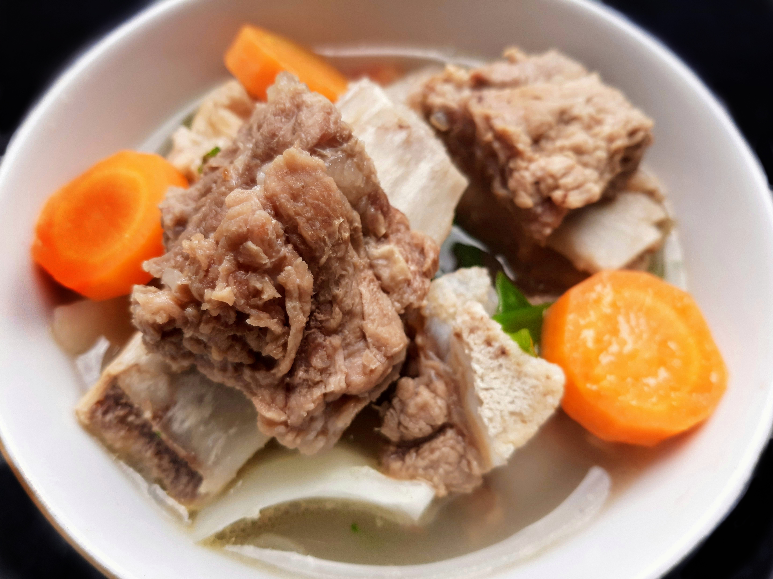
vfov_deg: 53.0
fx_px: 580
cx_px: 386
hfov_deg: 67.3
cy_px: 290
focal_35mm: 26
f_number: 1.7
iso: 40
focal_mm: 3.93
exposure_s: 1/237
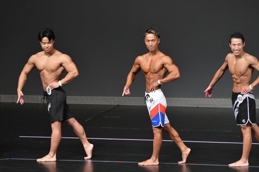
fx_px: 2481
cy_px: 86
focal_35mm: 345
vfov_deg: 4.0
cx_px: 130
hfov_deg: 6.0
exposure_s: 1/400
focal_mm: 230
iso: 4000
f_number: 5.6
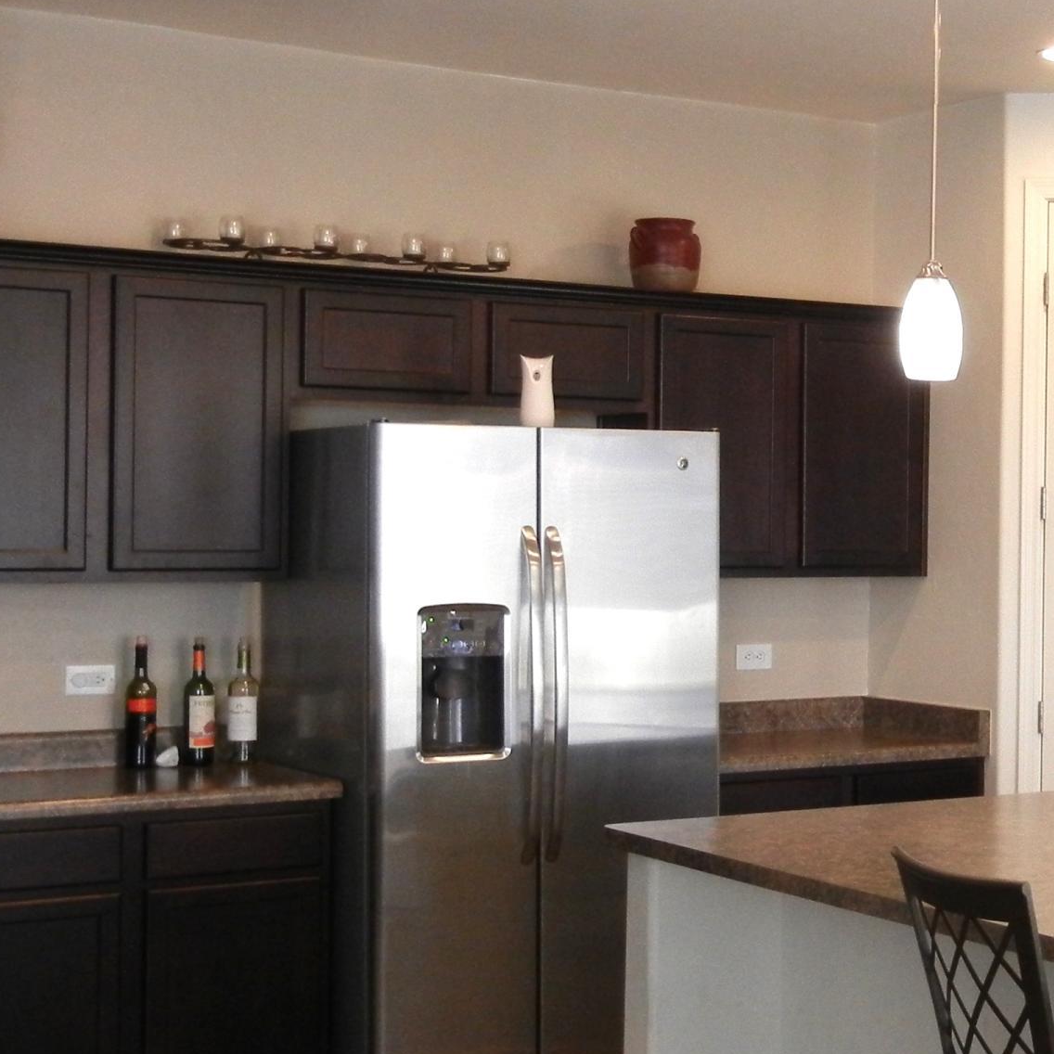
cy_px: 521
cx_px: 1102
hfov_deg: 23.4
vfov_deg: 24.7
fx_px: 2411
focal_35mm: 70
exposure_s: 1/30
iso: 329
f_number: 3.5
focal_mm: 5.4
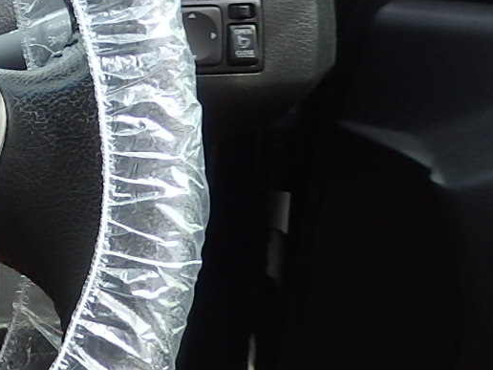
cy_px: 141
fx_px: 1325
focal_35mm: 93
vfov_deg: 15.9
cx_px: -422
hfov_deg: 17.0
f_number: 3
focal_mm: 4.5
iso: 125
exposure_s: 1/320
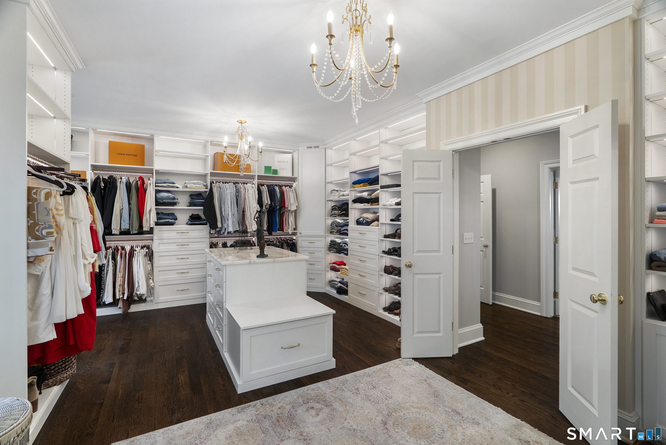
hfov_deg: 96.7
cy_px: 222
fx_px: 296
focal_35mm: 16
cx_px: 333
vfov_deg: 73.8
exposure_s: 1/1.67
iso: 250
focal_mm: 16
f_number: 7.1
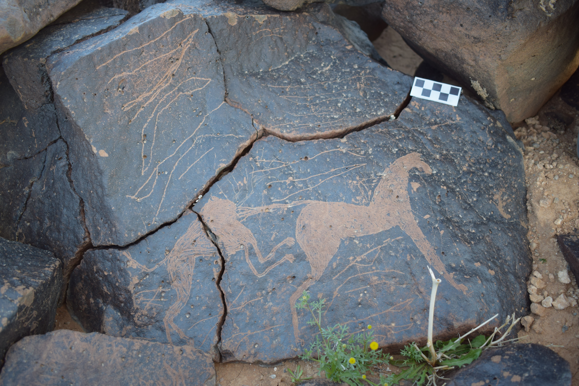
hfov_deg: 55.1
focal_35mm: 34
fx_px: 555
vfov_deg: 38.4
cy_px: 193
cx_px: 290
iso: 200
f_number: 3.8
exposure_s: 1/100
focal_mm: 23
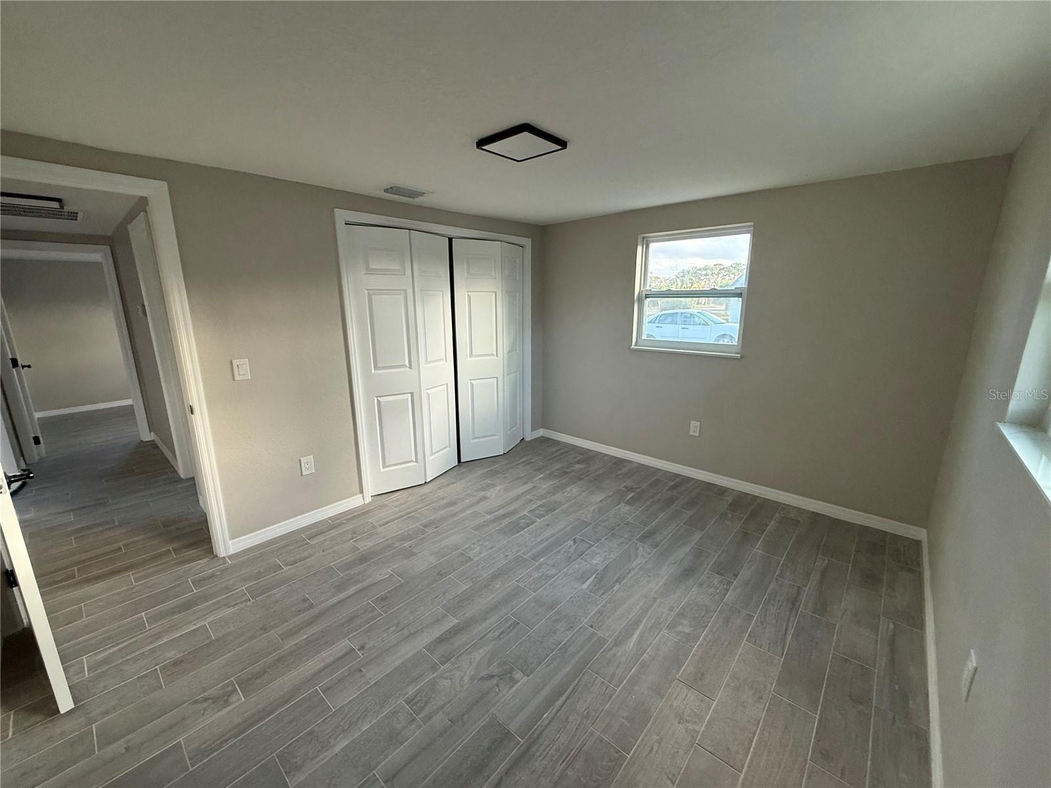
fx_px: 425
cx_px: 526
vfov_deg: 85.7
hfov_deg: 102.1
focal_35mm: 14
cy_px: 394
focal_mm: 2.22
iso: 200
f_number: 2.2
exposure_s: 1/99
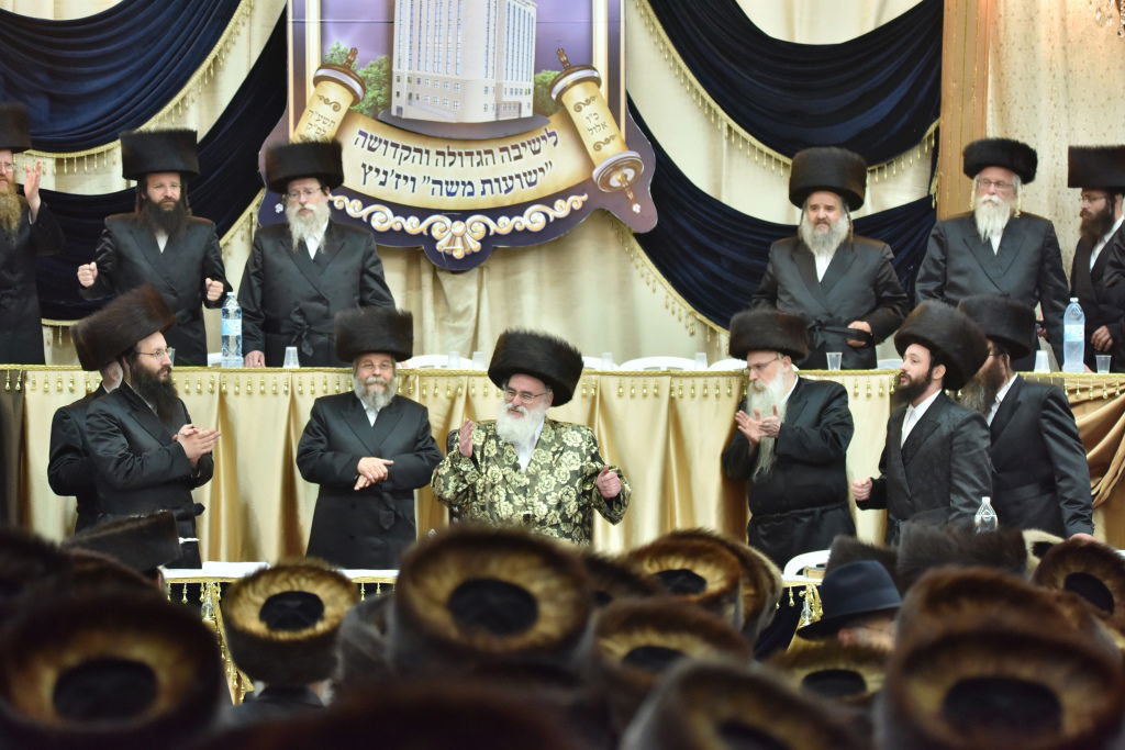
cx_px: 562
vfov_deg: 9.2
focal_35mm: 150
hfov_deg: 13.7
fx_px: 4688
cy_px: 375
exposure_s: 1/160
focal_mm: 150
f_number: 5
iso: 2000
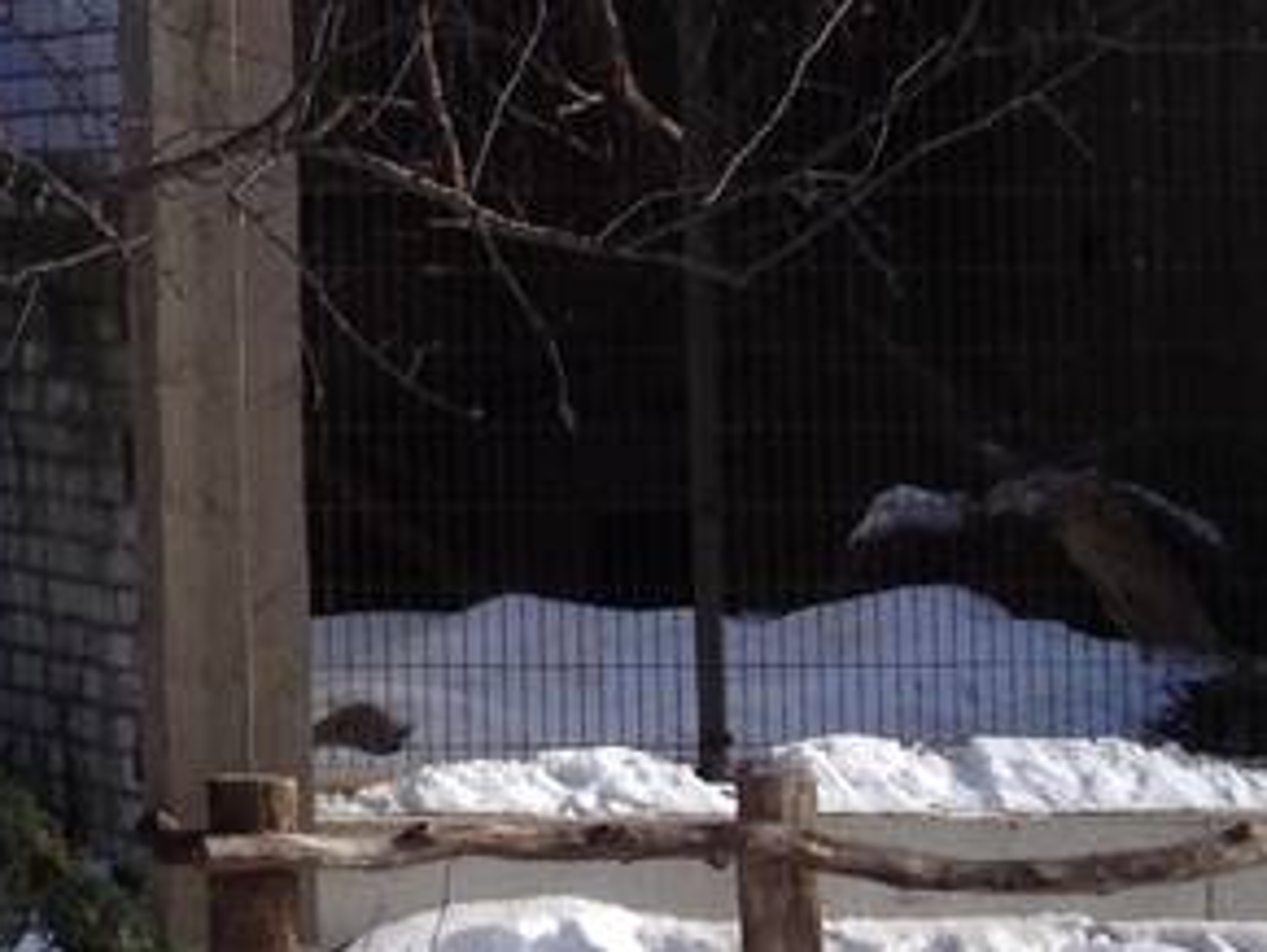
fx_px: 7070
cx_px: -1560
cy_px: -253
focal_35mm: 193
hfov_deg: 9.4
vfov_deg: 7.6
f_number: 2.4
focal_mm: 4.28
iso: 50
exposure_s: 1/1126
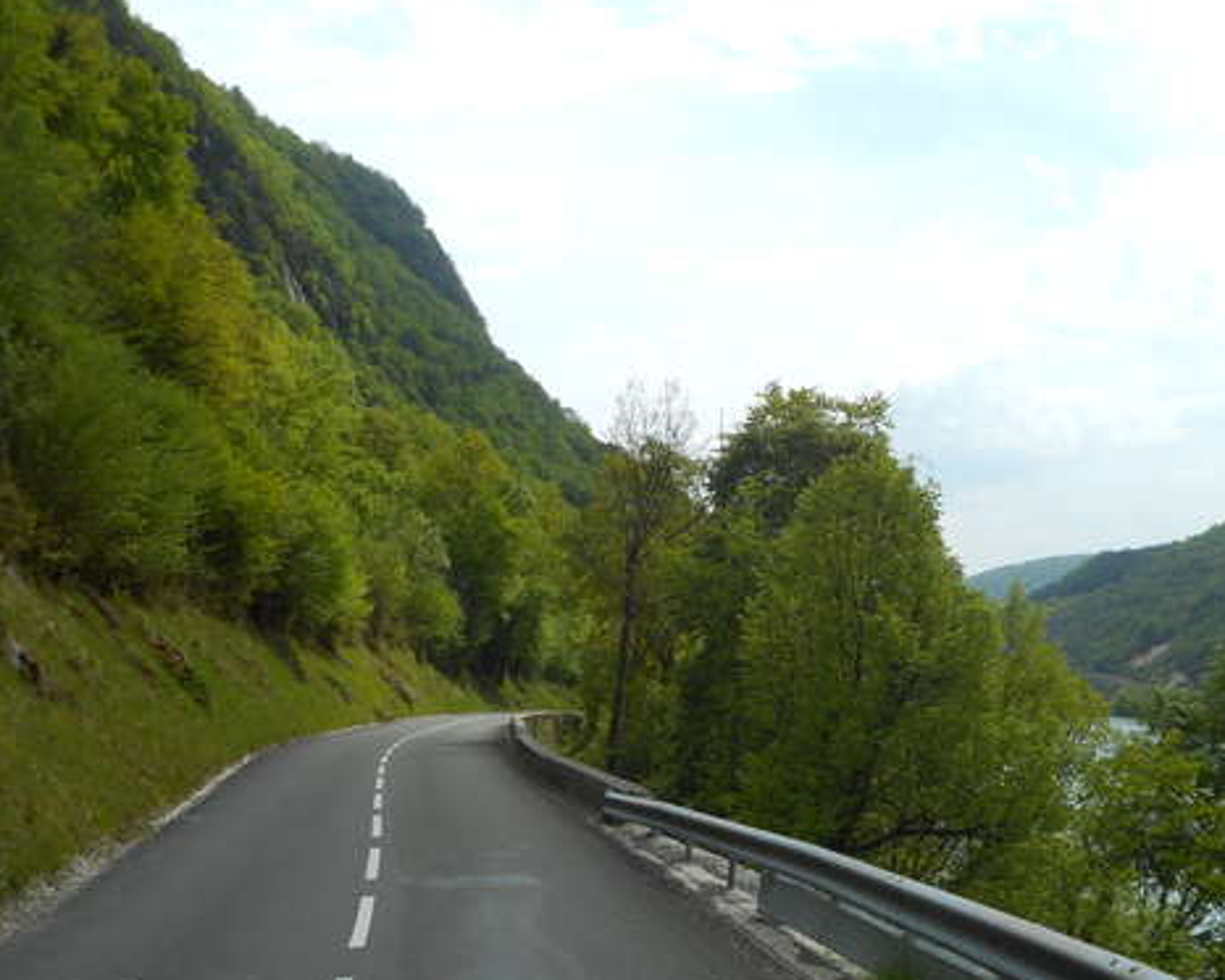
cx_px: 762
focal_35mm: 49
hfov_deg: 37.8
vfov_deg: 30.8
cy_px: 557
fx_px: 1777
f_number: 4.5
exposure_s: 1/800
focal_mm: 6.9
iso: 80
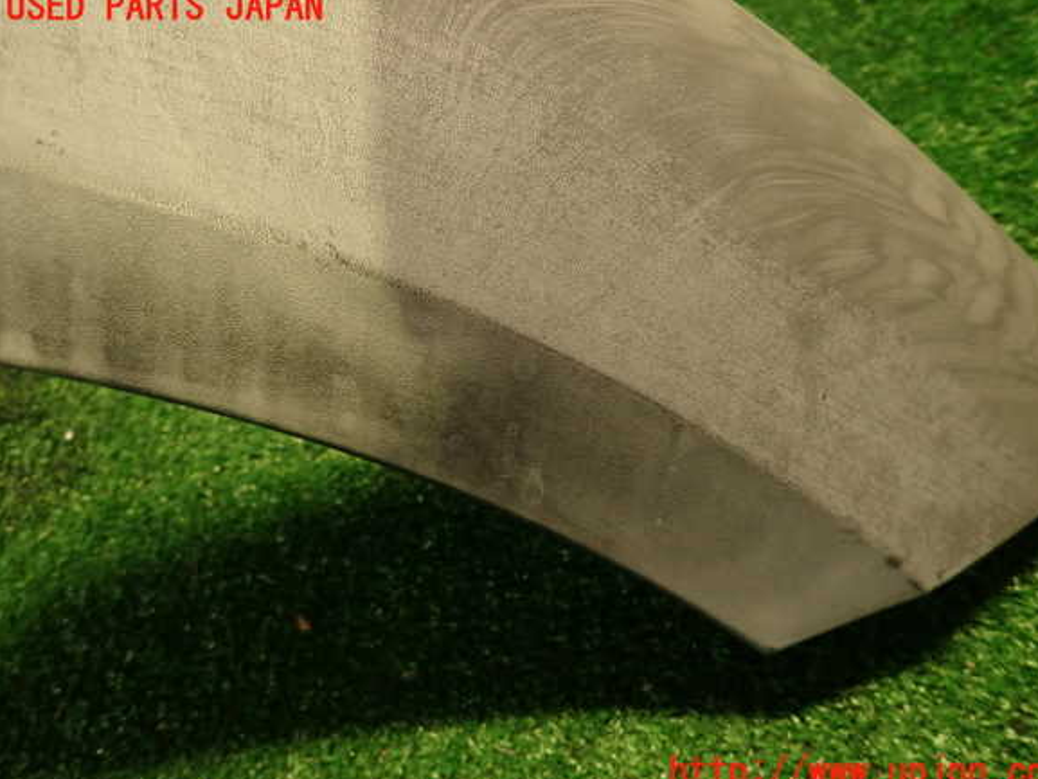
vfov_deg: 53.1
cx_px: 536
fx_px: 780
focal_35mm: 26
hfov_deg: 67.3
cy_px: 390
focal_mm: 4.5
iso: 250
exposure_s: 1/30
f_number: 2
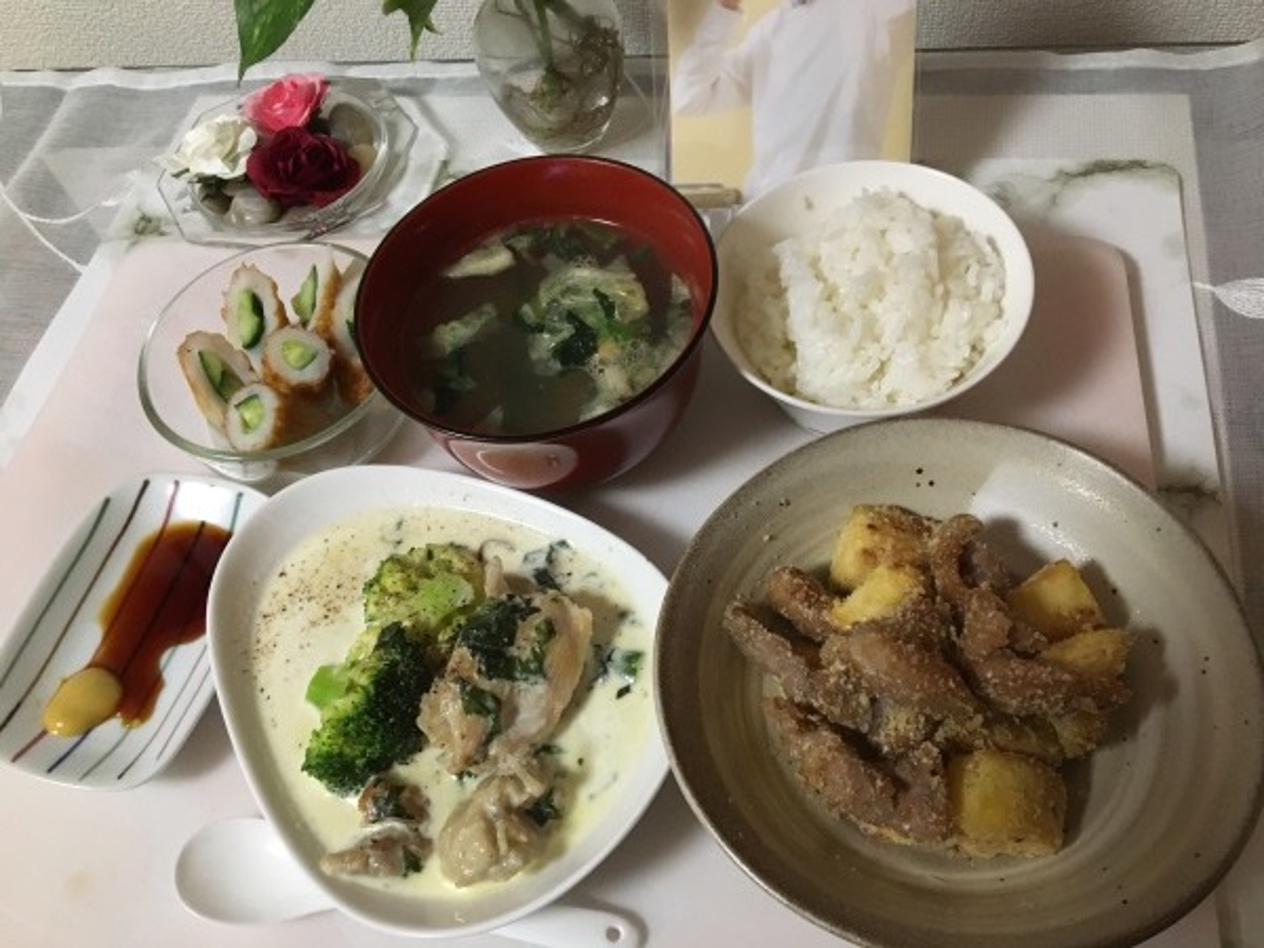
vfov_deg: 48.2
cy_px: 474
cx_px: 632
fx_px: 1059
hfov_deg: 61.7
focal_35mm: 29
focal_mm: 4.15
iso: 200
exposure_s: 1/30
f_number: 2.2
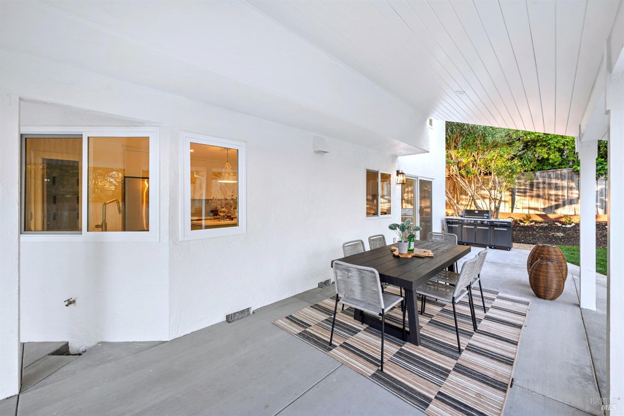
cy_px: 208
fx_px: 243
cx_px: 312
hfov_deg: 104.3
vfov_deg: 81.2
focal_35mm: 14
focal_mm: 14
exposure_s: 1/1.67
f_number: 9
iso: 200
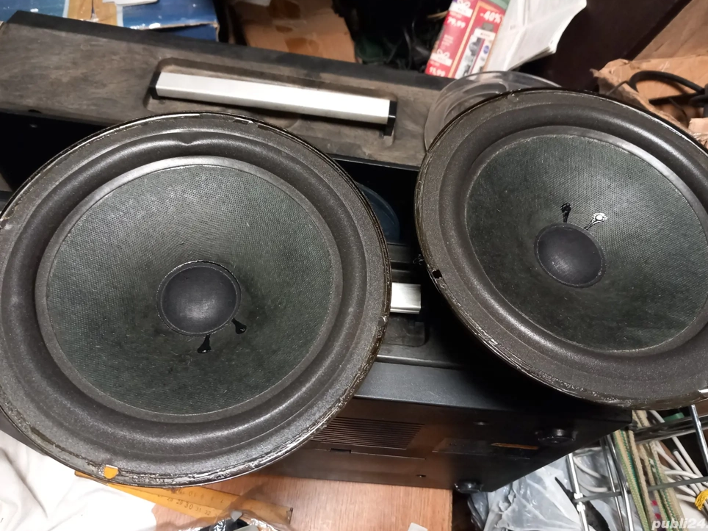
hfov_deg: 63.4
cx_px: 361
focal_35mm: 28
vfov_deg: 49.7
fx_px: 573
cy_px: 259
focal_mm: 4
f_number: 1.8
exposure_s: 1/25
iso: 320
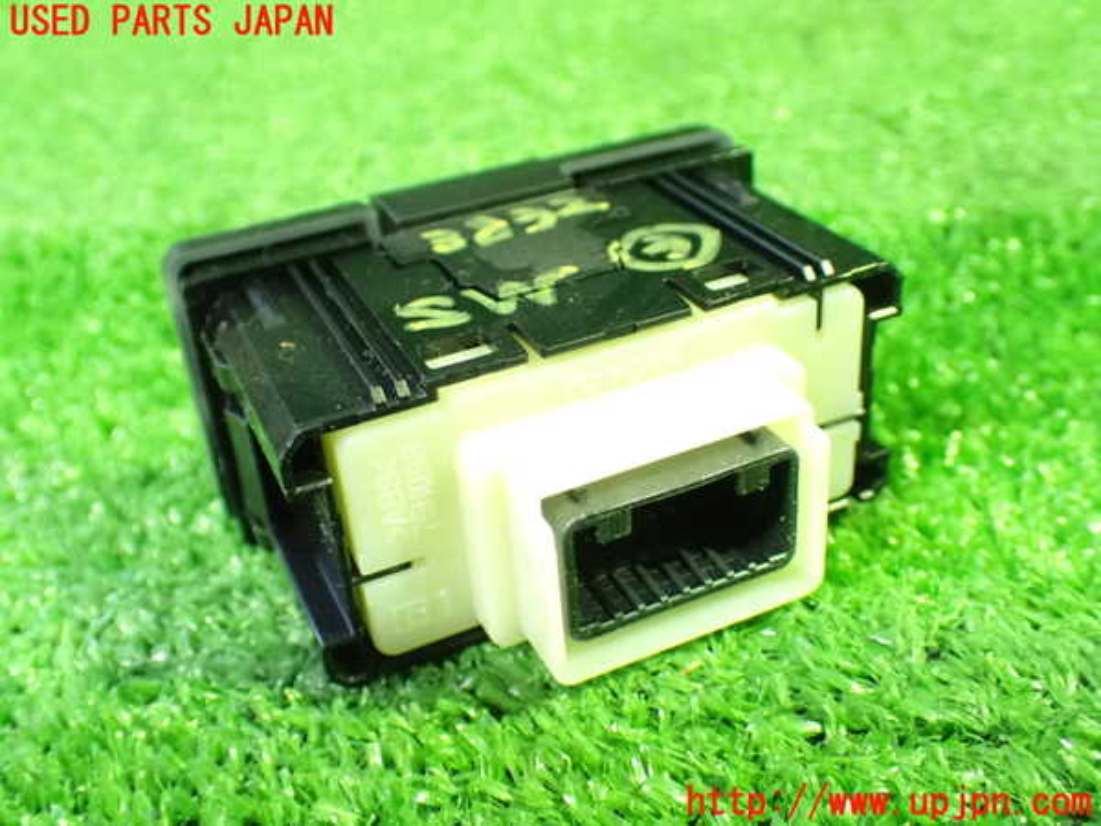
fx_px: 1209
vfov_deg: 37.7
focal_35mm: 38
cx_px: 550
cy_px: 413
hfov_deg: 49.0
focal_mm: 6.83
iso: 1600
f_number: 2.7
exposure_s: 1/30
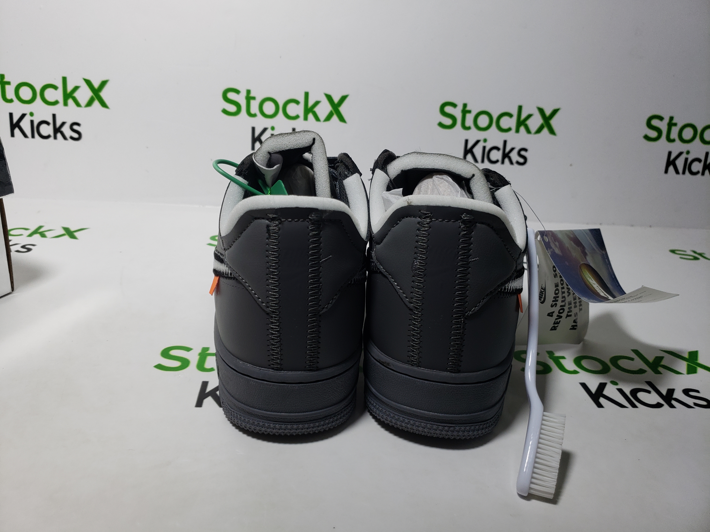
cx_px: 355
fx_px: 533
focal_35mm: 26
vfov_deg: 53.1
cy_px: 266
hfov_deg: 67.3
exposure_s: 1/528
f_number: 1.5
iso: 50
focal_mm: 4.3
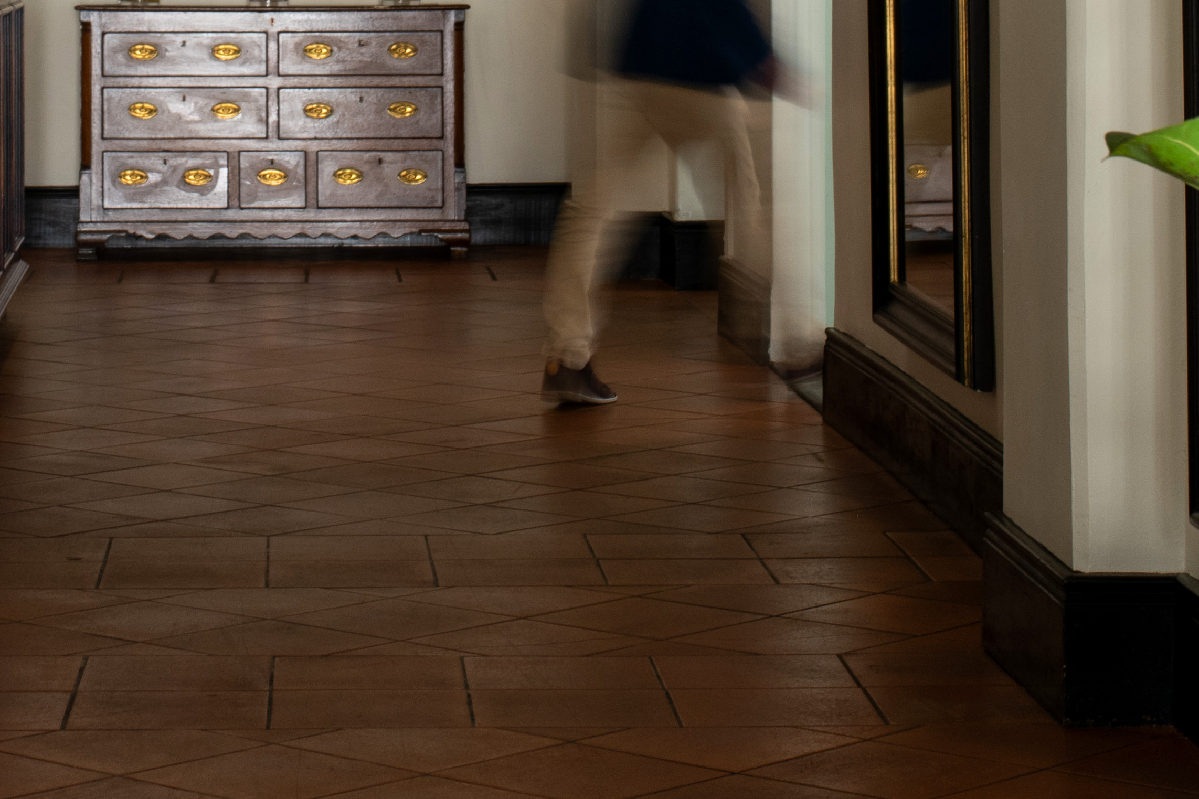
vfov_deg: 10.6
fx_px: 4196
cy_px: -284
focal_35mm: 126
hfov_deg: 16.2
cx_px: 260
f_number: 10
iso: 200
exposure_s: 1/5
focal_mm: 35
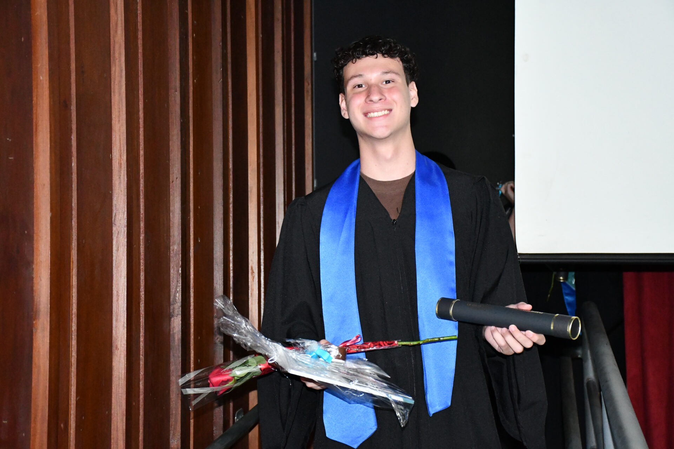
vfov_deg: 21.6
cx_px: 337
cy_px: 224
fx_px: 1179
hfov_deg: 31.9
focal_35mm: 63
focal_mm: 42
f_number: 4.5
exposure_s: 1/60
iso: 6400
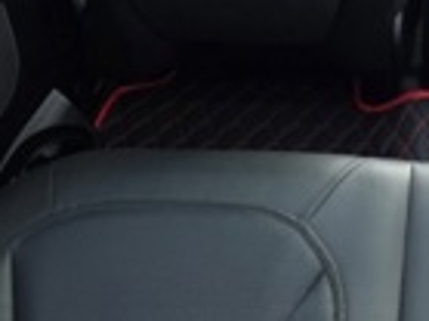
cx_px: 460
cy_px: -355
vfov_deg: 17.2
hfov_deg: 31.0
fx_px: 693
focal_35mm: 56
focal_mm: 2.2
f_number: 1.9
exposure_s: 1/50.3
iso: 250
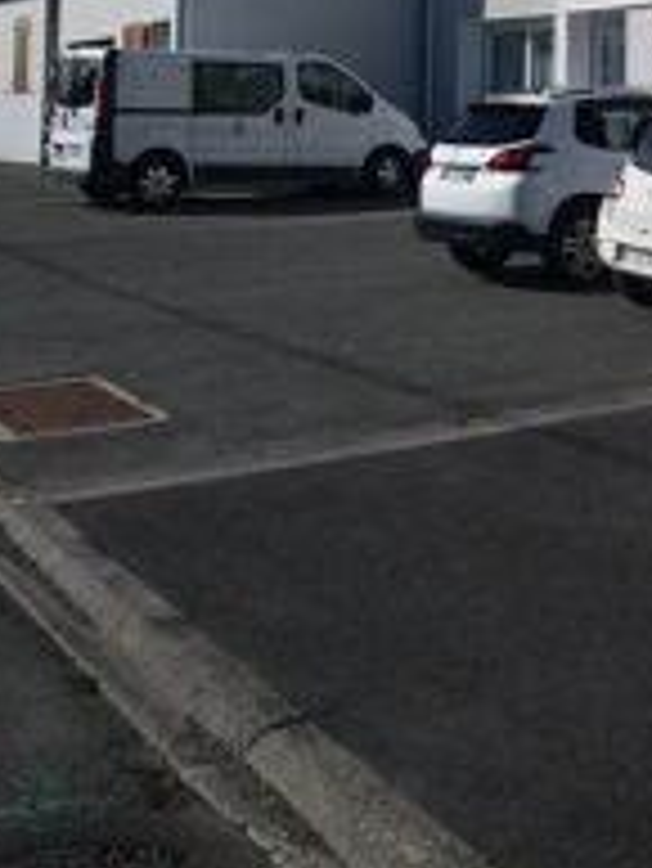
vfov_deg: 29.4
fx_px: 1555
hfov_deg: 22.6
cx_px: 683
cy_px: 34
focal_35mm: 62
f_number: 1.9
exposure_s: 1/4073
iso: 64
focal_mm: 3.7
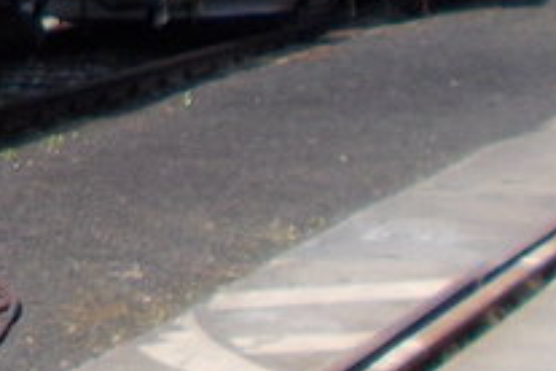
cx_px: -980
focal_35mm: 181
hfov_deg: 9.5
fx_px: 2795
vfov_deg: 7.4
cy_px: -250
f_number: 3.4
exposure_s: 1/400
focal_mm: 5.3
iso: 80
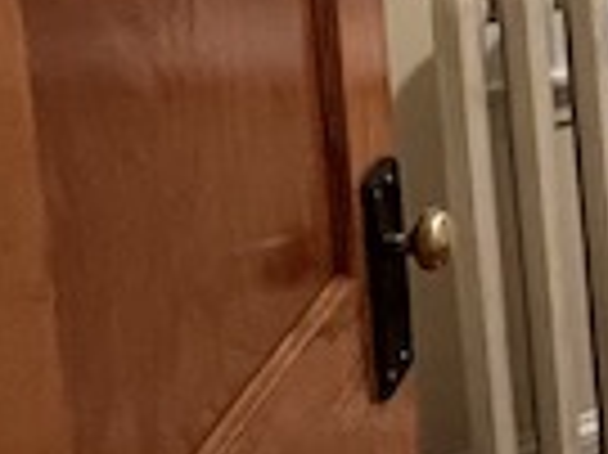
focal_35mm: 77
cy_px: -265
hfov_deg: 15.0
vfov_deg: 16.9
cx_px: 1455
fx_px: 1351
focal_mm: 1.57
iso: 250
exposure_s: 1/60
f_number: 1.8
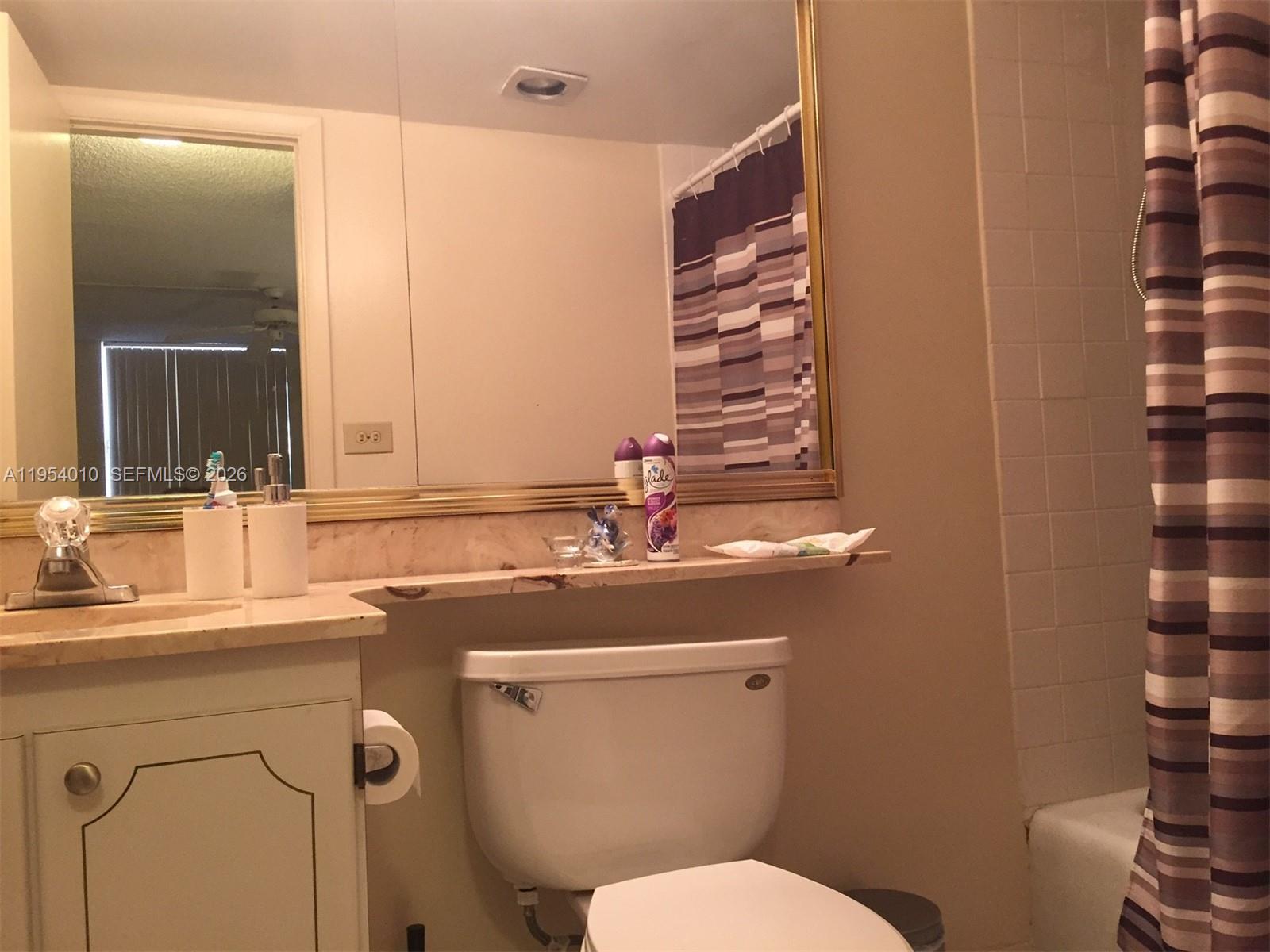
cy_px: 476
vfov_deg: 48.2
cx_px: 635
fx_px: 1064
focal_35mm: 29
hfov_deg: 61.7
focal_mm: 4.15
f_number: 2.2
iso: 125
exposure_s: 1/30
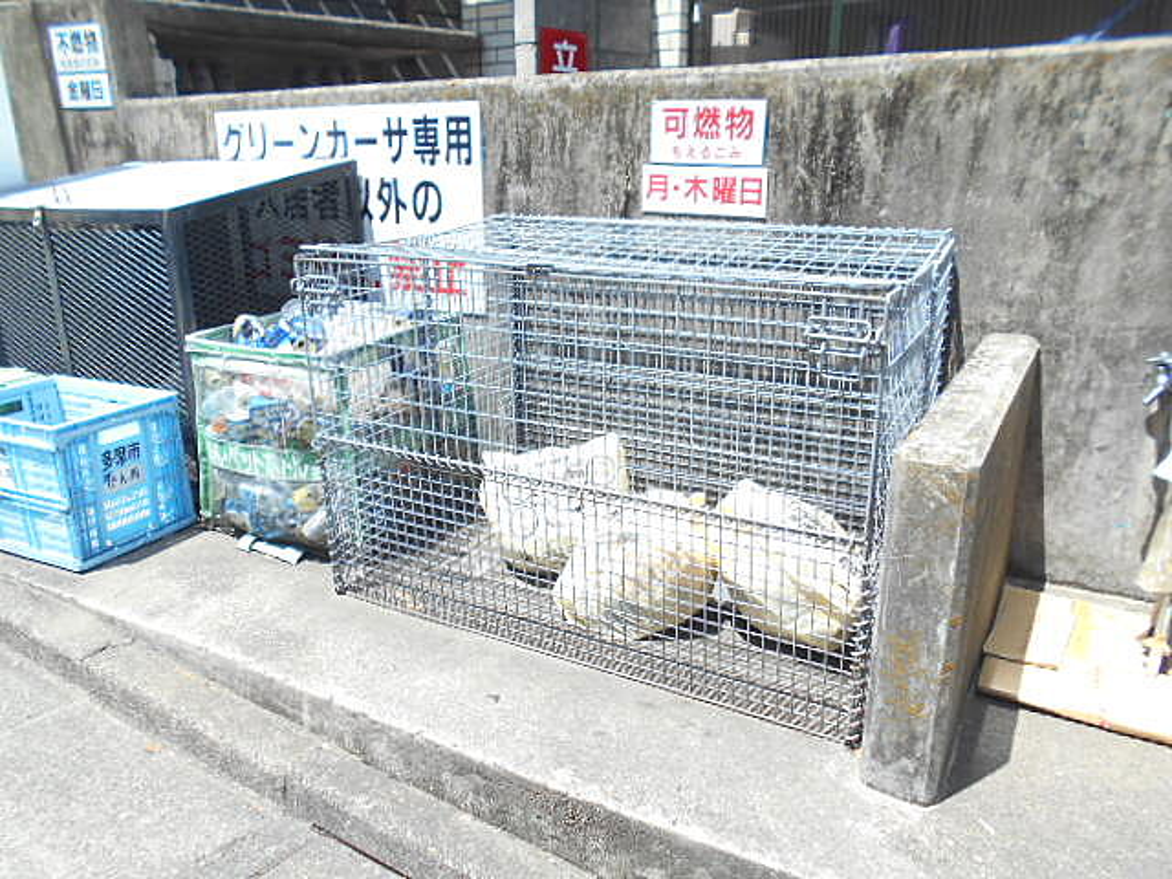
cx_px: 586
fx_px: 880
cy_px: 440
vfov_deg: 53.1
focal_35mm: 26
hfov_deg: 67.3
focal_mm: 4.6
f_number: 3.2
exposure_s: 1/320
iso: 80
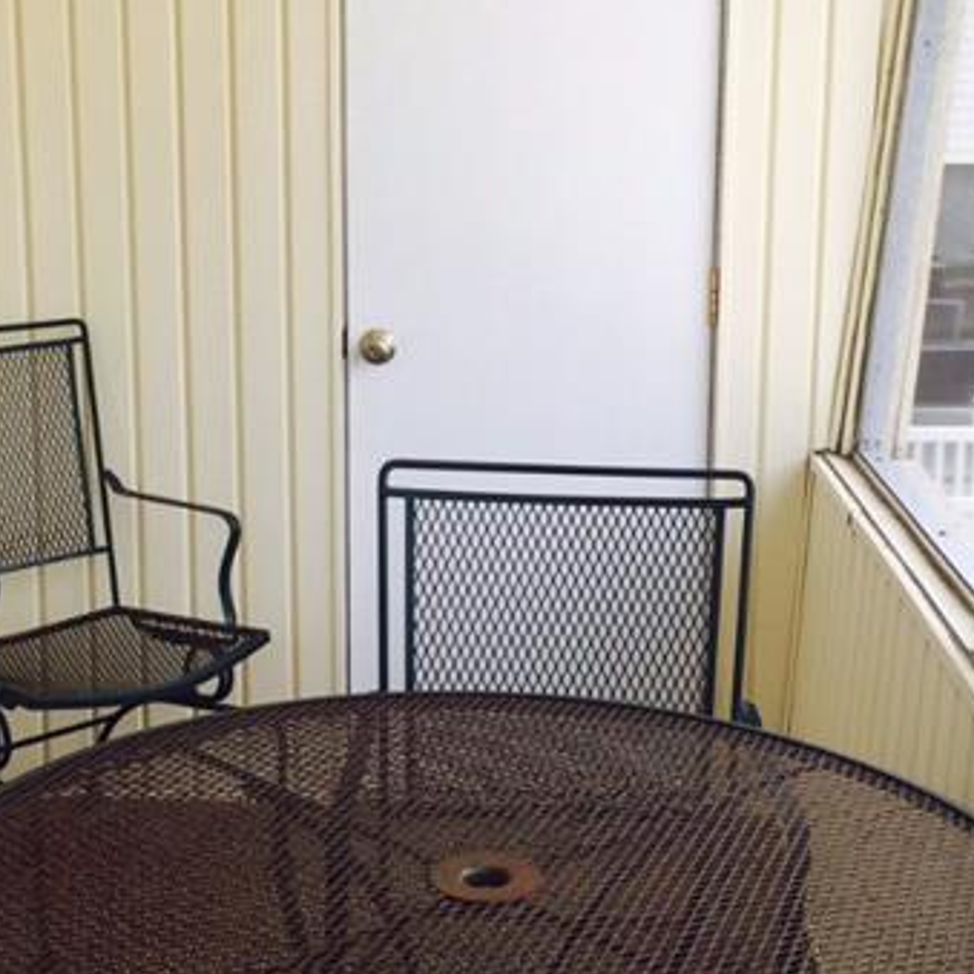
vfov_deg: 29.5
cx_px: 486
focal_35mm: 58
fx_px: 1846
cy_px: 405
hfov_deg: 29.6
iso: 32
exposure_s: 1/399
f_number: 2.2
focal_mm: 4.15
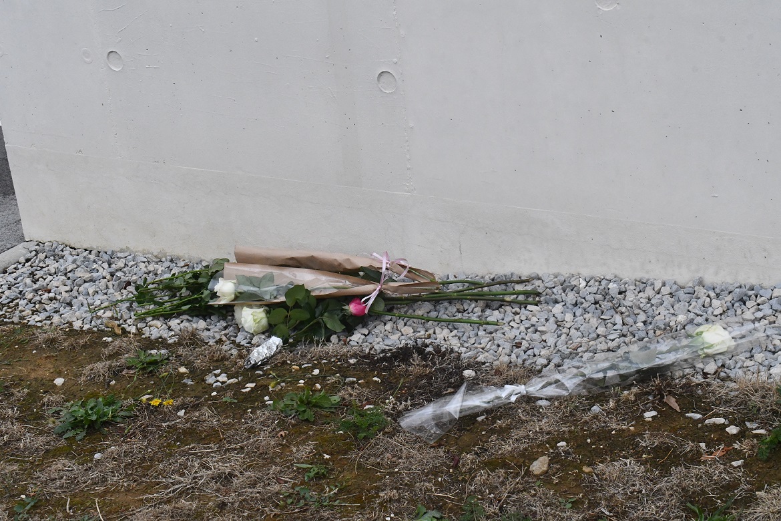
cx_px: 390
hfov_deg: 30.1
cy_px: 260
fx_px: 1453
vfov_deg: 20.3
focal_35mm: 67
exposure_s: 1/1250
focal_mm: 45
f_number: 18
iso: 2500
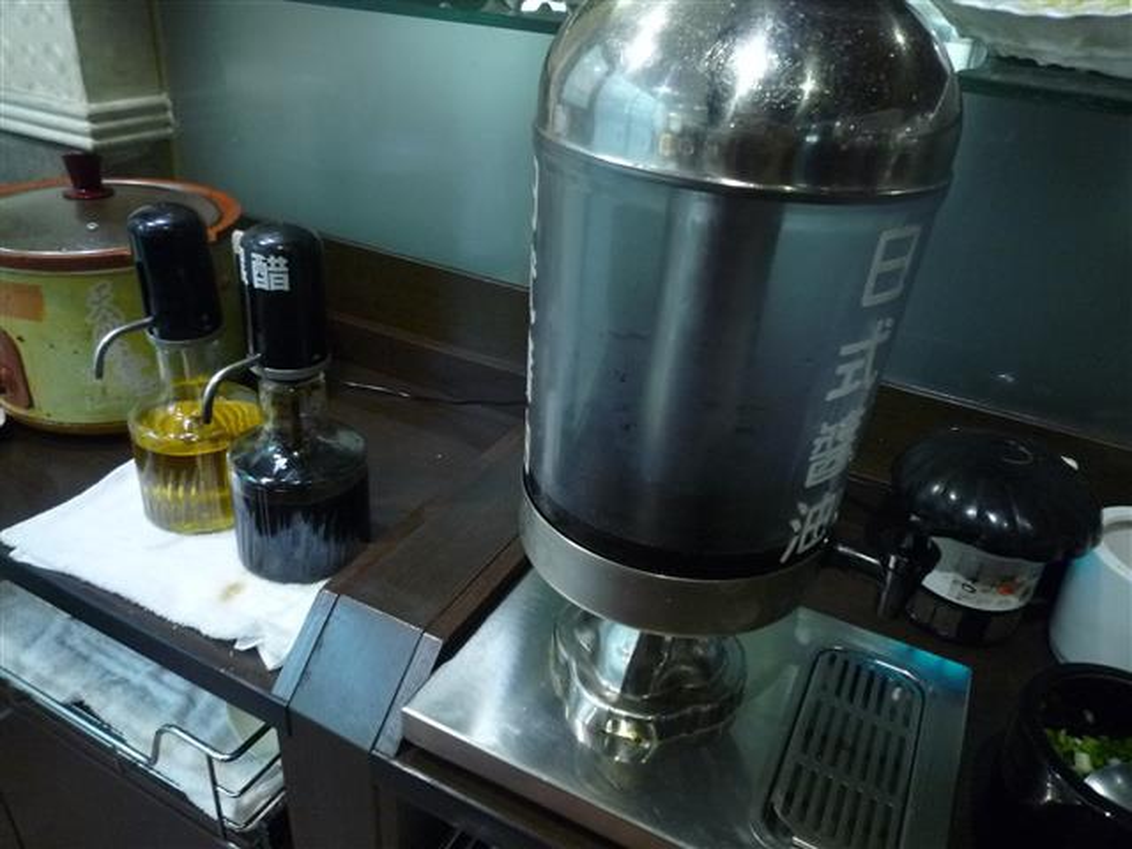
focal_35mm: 25
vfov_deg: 54.9
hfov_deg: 69.4
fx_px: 818
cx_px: 566
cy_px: 424
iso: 400
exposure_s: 1/10
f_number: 2.8
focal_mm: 4.4
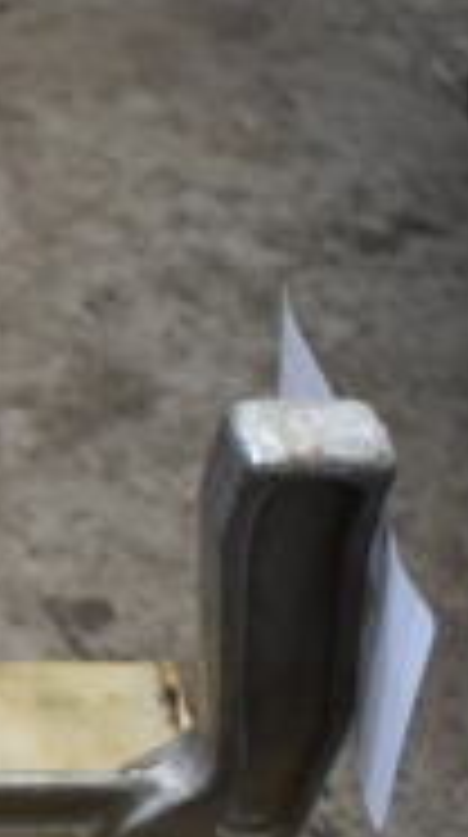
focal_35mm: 93
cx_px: -536
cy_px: 752
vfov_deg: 22.4
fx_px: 2061
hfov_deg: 11.4
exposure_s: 1/30
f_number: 3.5
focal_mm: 18
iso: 900
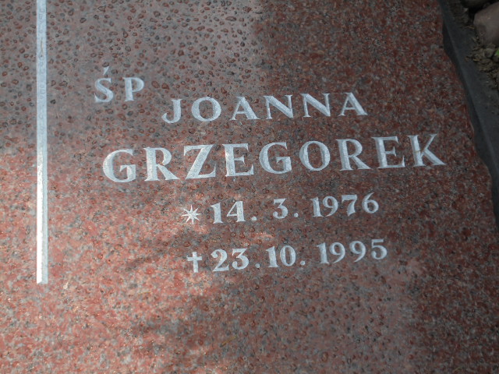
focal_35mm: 49
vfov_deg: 29.7
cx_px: 250
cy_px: 187
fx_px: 706
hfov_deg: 38.9
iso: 100
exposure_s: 1/400
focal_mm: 8.9
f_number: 4.8
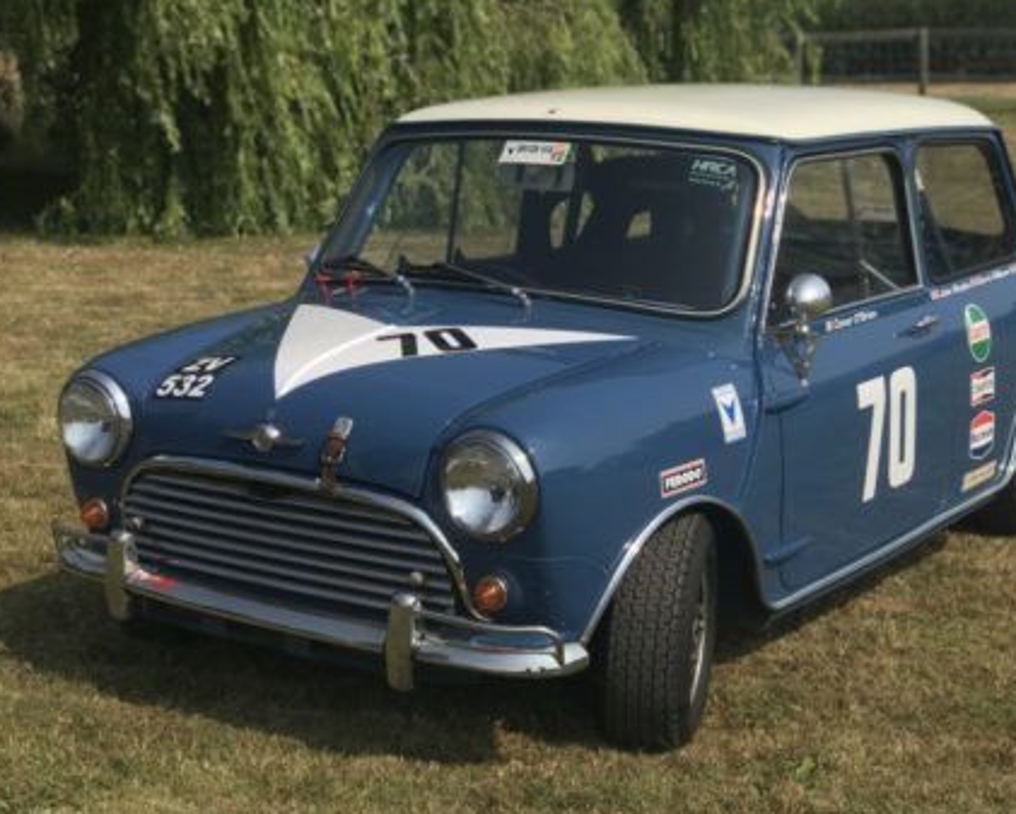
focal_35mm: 66
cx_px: 570
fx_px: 1985
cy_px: 388
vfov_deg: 23.2
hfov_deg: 28.7
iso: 20
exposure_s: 1/669
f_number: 2.8
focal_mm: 6.6
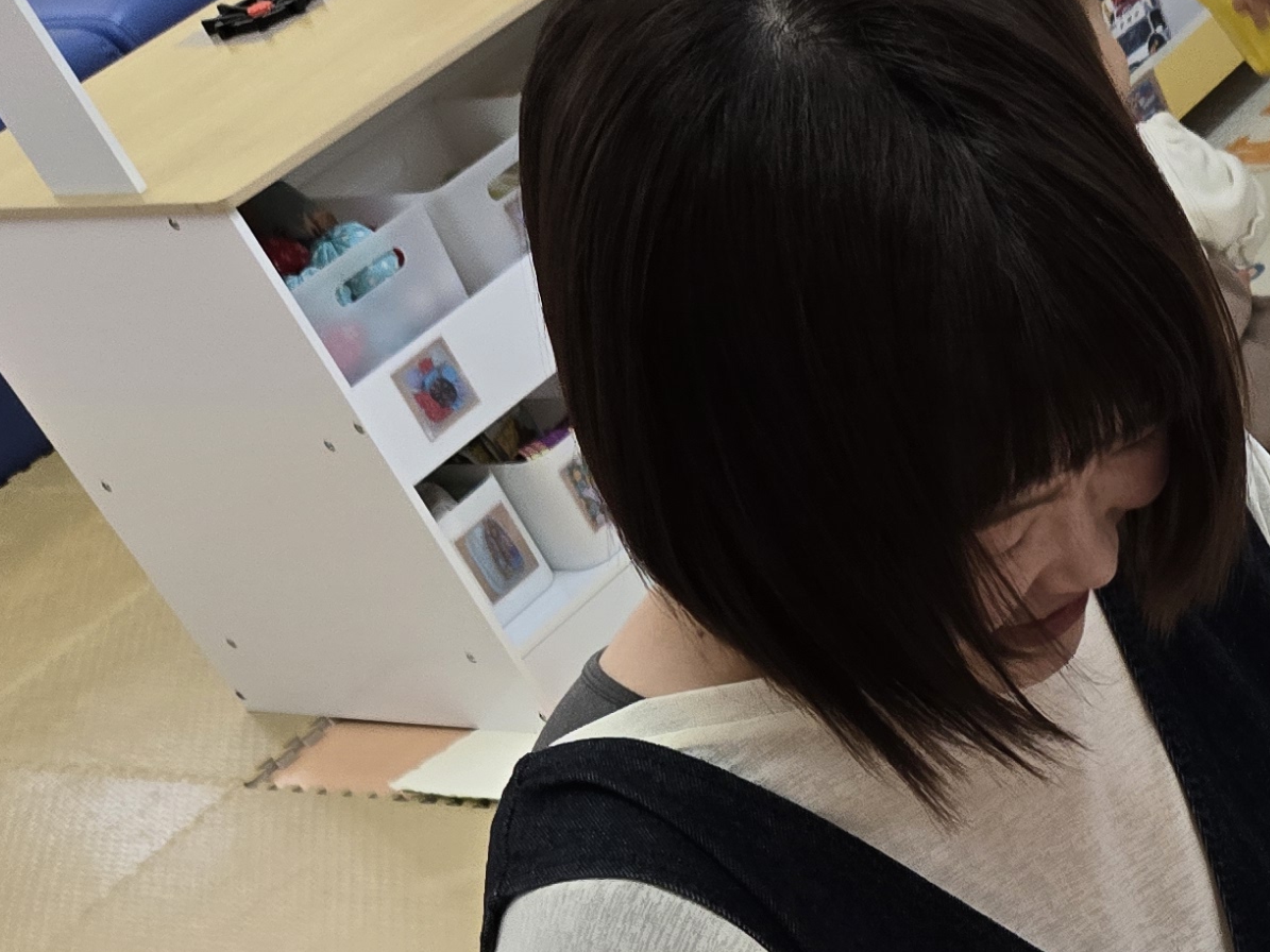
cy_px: 1030
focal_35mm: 77
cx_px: 1811
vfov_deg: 18.5
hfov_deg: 21.8
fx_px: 2825
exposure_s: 1/100
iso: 100
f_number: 1.8
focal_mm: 5.4
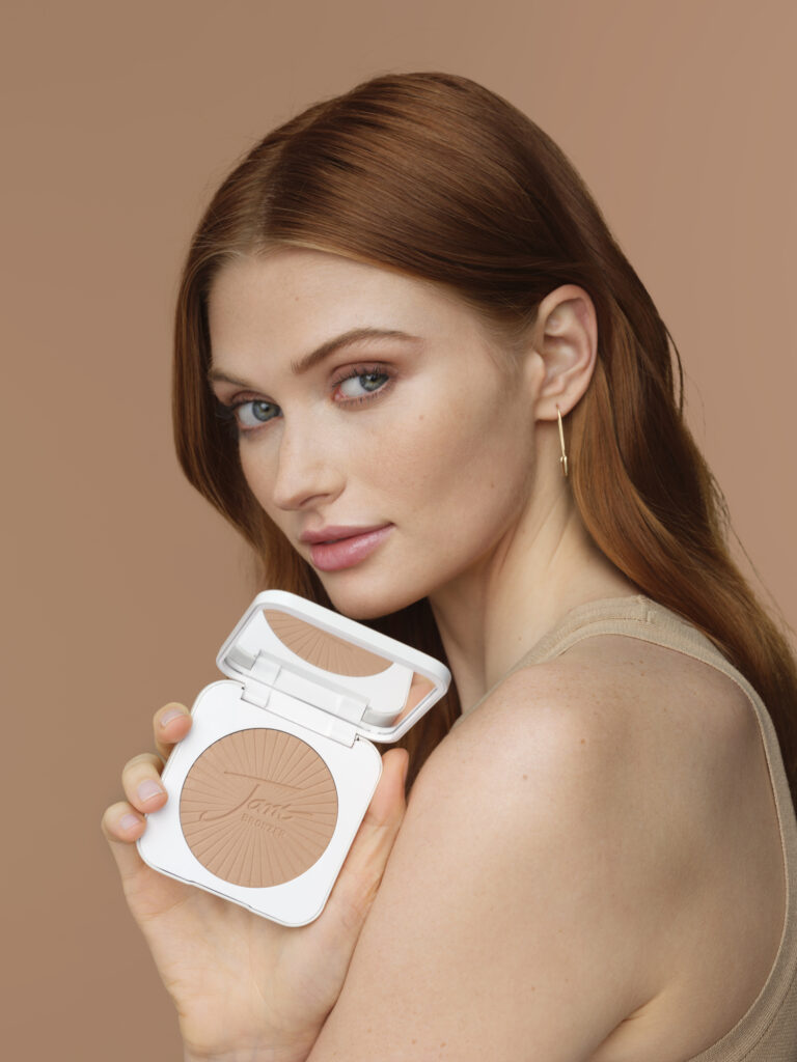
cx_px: 398
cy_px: 531
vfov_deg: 30.7
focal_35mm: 63
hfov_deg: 23.3
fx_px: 1934
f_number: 11
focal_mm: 80
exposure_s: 1/80
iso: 100
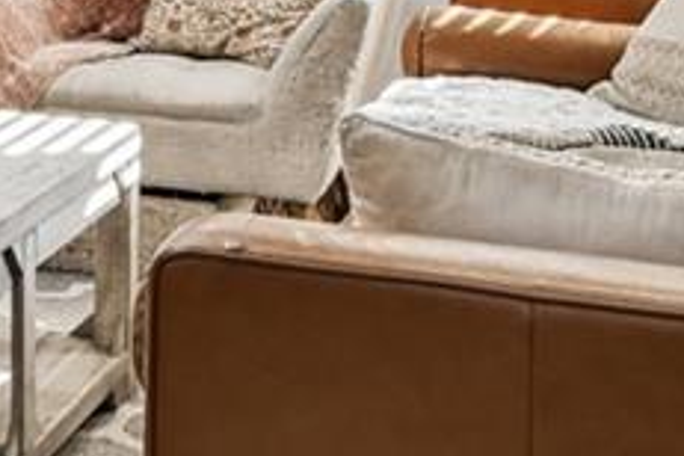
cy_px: -216
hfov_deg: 17.6
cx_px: -343
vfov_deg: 12.5
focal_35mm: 104
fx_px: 1976
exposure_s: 1/4
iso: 100
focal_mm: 10
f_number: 7.1
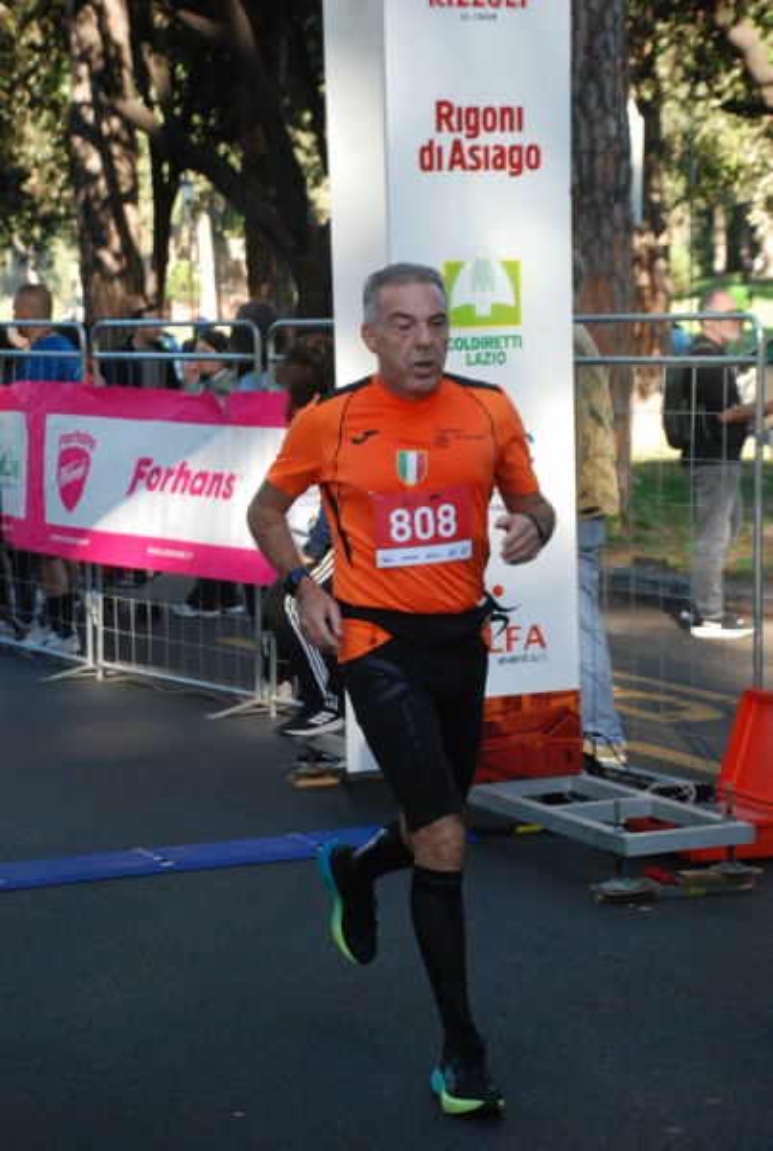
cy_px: 576
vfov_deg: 25.9
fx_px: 2499
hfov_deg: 17.6
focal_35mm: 78
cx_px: 386
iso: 1000
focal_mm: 52
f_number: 5
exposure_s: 1/400
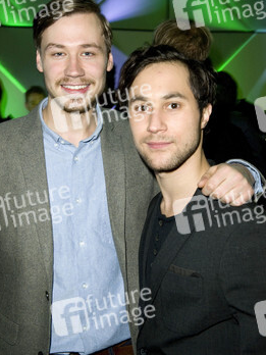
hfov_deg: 27.5
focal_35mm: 53
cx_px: 133
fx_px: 543
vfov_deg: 36.1
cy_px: 159
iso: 1000
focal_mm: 48
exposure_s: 1/30
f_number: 5.6
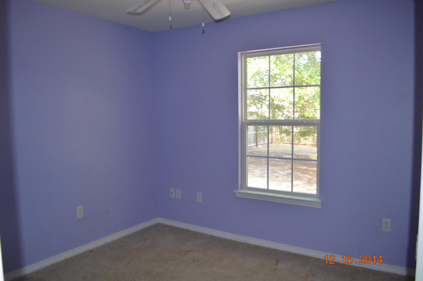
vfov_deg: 47.8
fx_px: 317
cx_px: 212
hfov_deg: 67.5
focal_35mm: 27
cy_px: 140
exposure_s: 1/60
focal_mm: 18
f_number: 3.5
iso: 640
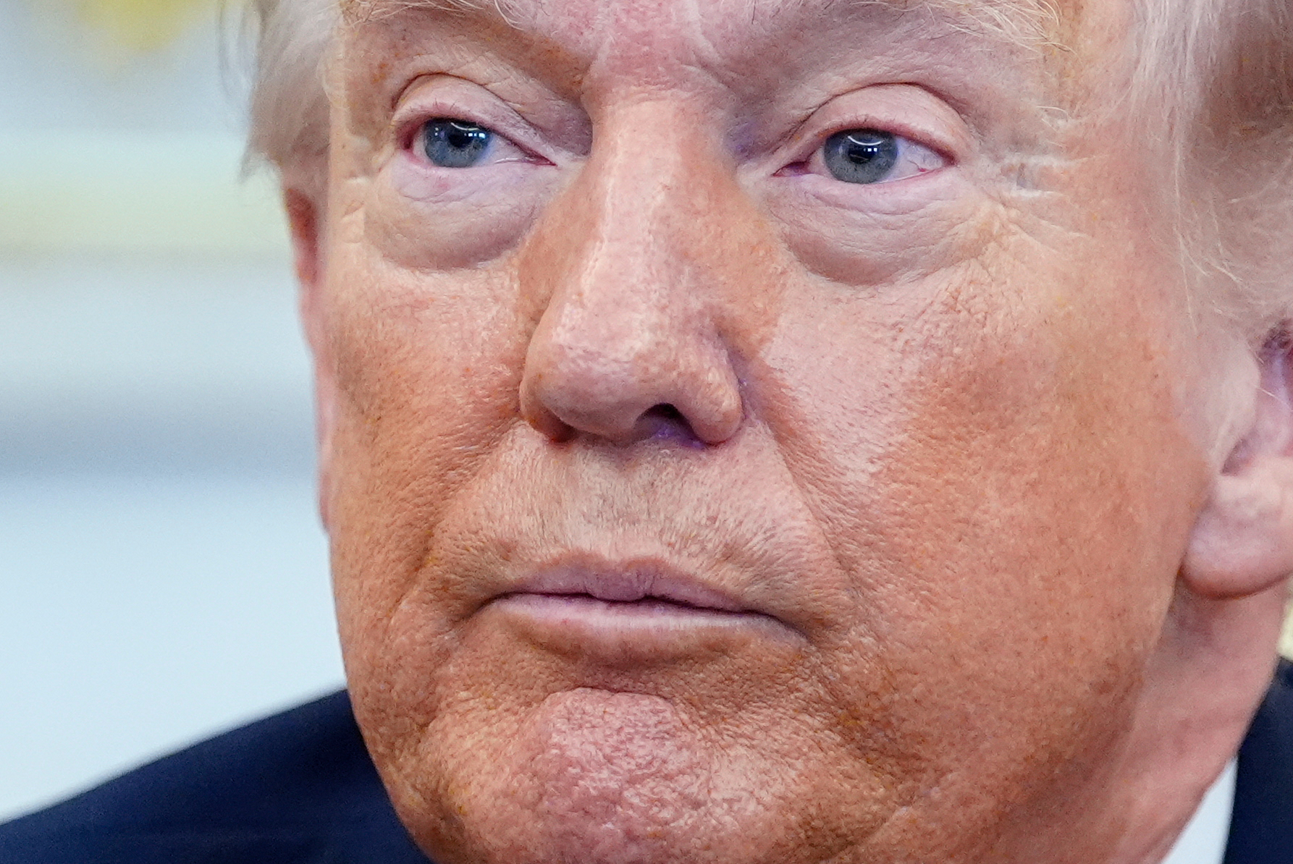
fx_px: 17901
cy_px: 248
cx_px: 828
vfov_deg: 2.8
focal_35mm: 498
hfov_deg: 4.1
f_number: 2.8
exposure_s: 1/400
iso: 5000
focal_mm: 151
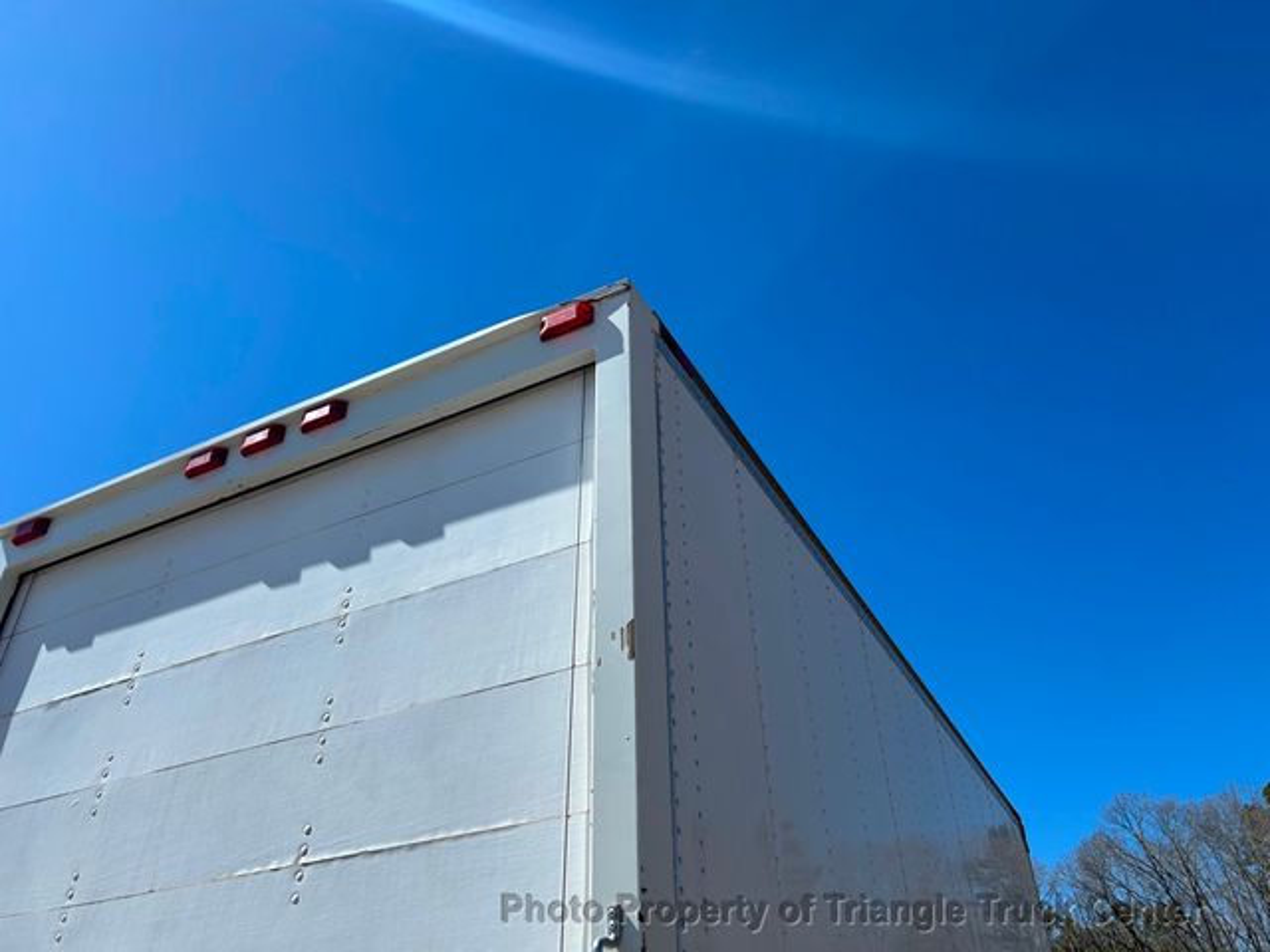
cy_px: 476
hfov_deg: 67.3
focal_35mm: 26
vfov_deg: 53.1
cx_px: 635
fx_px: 954
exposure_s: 1/5882
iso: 50
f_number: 1.5
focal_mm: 5.7
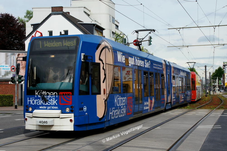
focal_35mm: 52
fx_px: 331
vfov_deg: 25.7
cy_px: 76
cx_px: 114
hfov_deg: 37.9
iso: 400
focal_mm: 35
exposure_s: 1/1000
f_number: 8
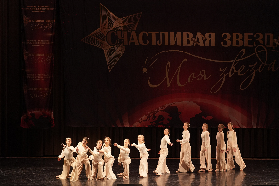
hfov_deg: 20.0
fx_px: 790
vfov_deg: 13.4
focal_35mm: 102
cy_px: 93
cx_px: 140
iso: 2000
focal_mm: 102
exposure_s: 1/400
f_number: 2.8
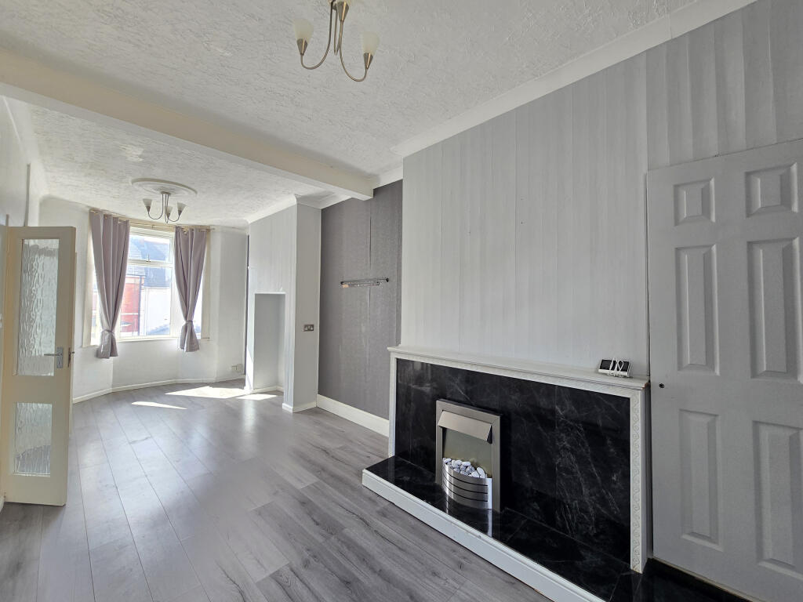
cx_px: 402
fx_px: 302
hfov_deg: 106.2
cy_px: 301
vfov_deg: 89.9
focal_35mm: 13
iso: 64
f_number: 2.2
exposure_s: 1/50
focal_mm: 2.2
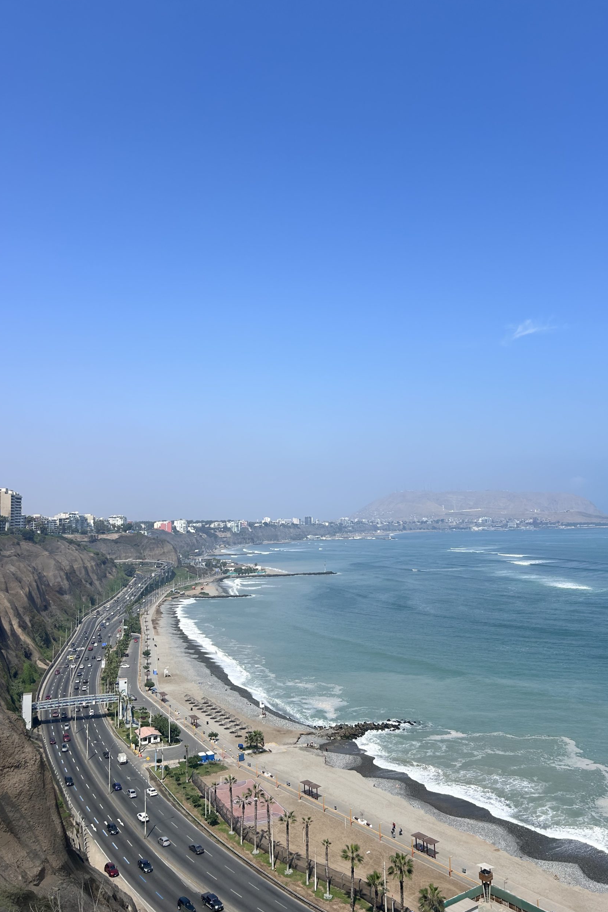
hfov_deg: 46.4
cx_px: 309
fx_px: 709
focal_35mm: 28
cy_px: 446
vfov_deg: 65.5
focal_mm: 5.7
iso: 50
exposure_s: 1/6211
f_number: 1.5
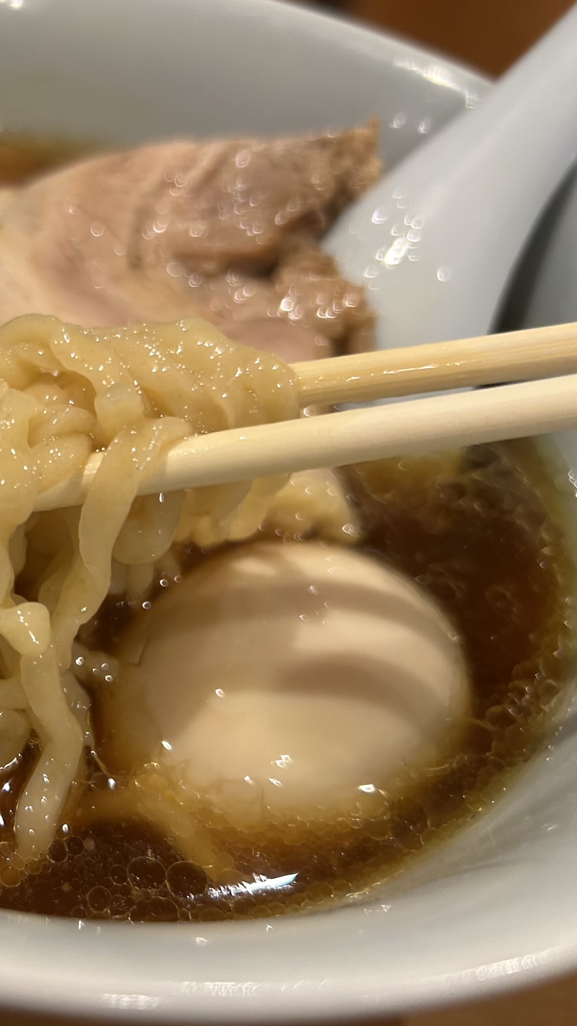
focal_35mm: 38
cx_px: -37
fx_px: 1033
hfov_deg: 28.7
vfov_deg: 52.8
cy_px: 511
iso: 80
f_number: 1.5
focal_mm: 5.7
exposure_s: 1/50
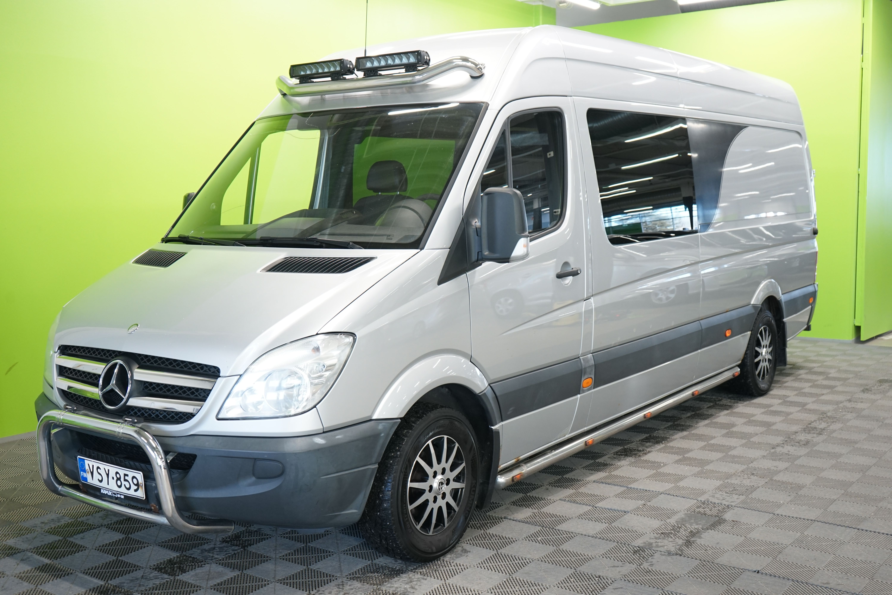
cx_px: 446
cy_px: 298
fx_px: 941
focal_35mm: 38
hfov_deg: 50.7
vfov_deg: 35.1
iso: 800
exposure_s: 1/30
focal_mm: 38
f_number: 5.6
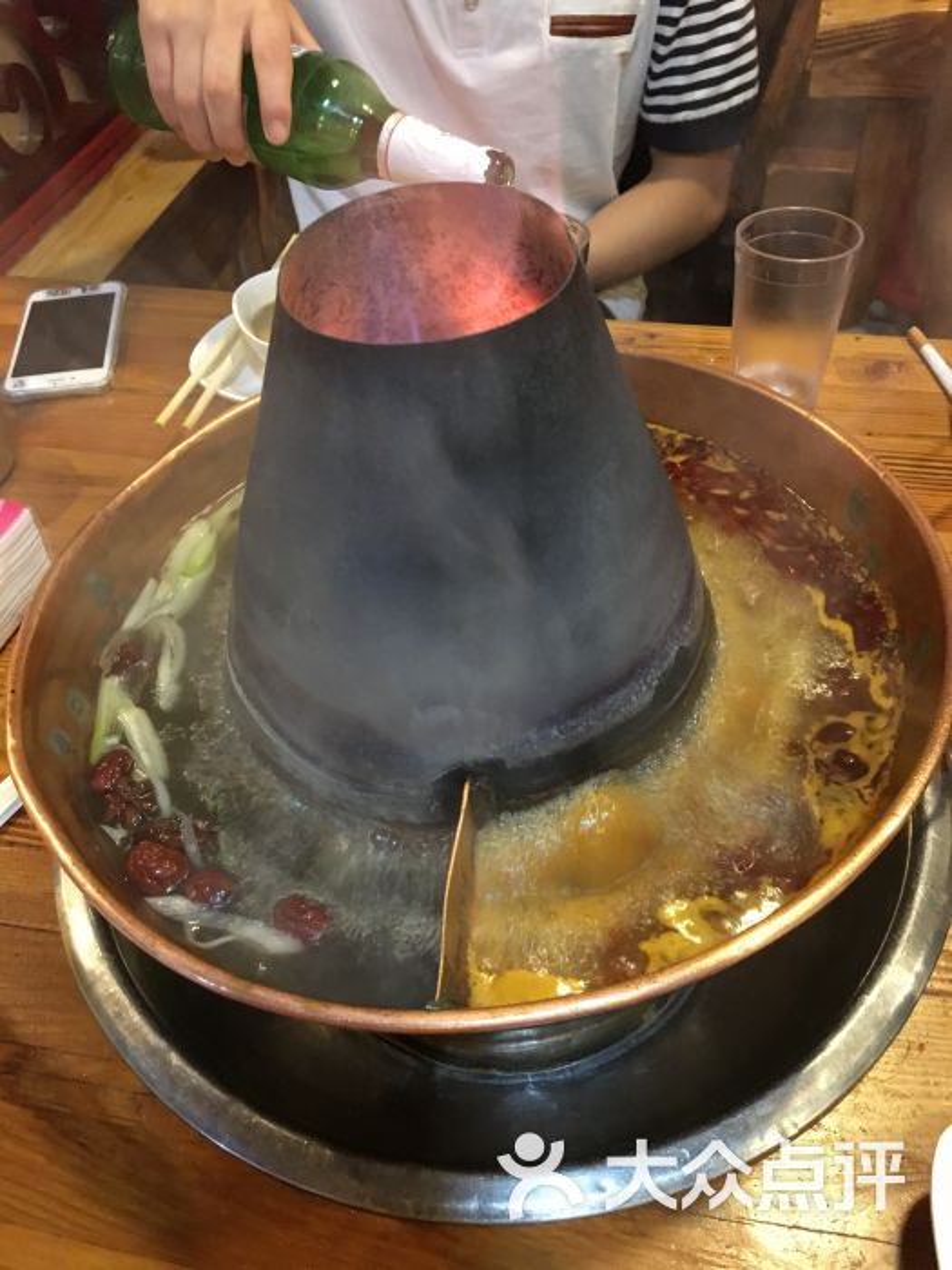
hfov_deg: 48.2
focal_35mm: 29
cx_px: 476
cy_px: 635
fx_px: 1063
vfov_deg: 61.7
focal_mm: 4.15
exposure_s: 1/8
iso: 160
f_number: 2.2
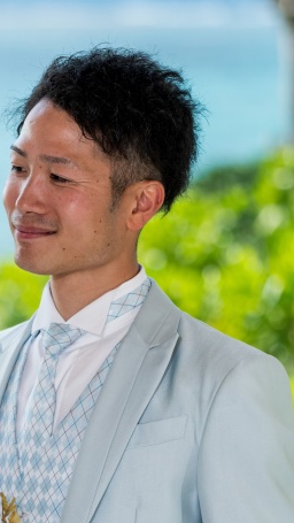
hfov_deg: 4.3
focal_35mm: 282
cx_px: -86
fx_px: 3908
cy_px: 424
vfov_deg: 7.6
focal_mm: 102
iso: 400
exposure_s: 1/1600
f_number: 2.8
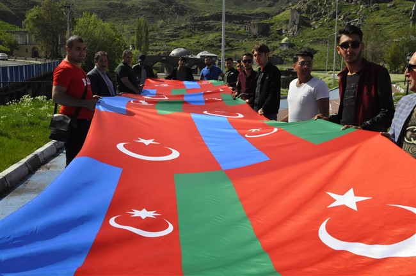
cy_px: 138
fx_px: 450
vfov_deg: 34.1
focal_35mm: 39
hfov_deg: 49.6
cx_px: 208
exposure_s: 1/1000
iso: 800
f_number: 16
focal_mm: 26
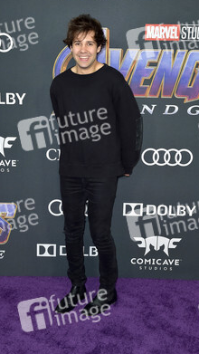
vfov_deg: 45.5
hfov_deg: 26.5
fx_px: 422
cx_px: 91
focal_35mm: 45
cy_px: 175
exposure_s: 1/250
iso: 250
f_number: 5
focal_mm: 42
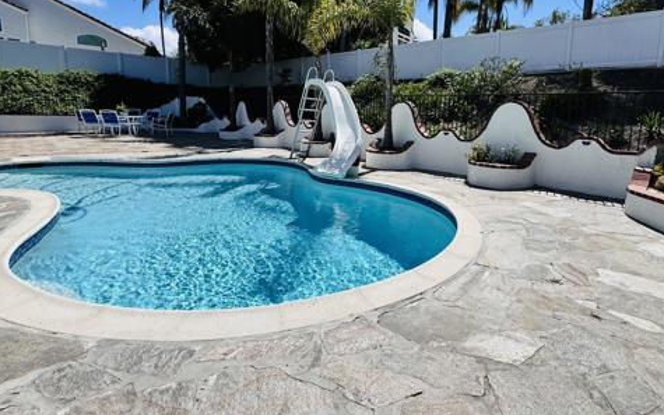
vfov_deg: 59.1
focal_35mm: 20
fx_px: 362
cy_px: 162
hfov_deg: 84.6
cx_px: 377
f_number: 2.2
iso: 50
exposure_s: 1/3390
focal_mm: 2.22
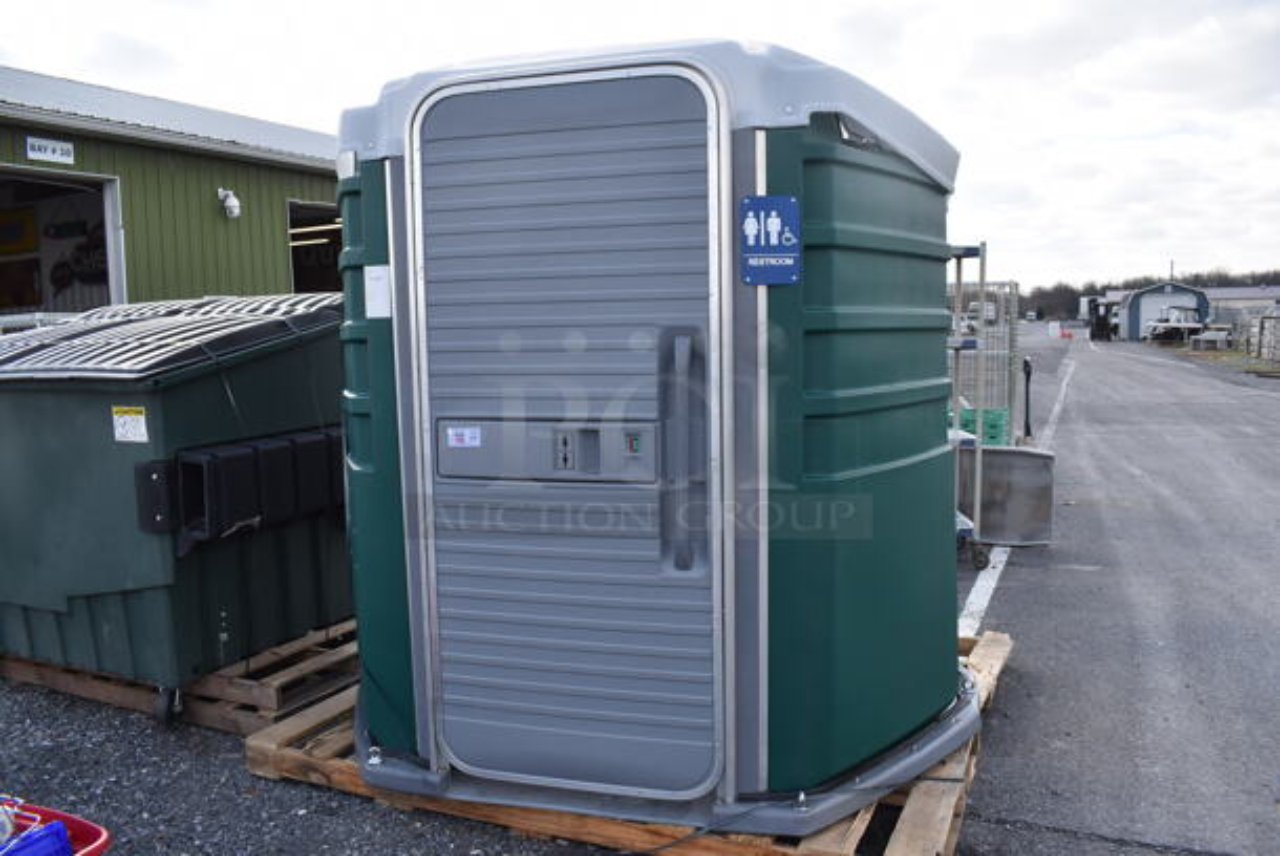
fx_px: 961
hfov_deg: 67.3
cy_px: 428
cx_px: 640
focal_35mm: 27
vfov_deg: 48.0
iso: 200
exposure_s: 1/250
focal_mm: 18
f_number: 8
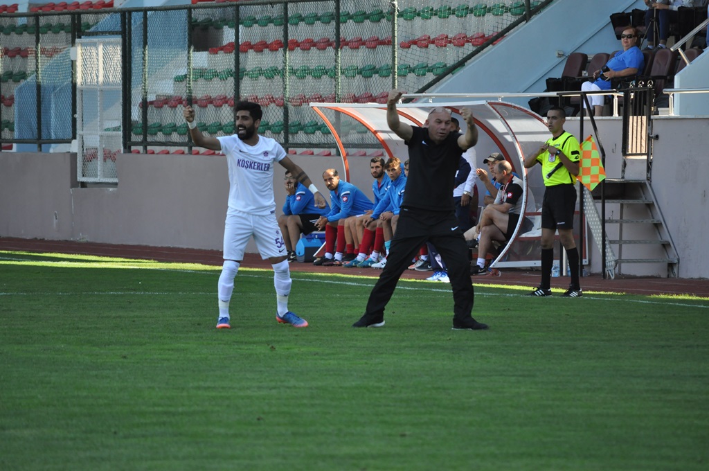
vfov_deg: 4.6
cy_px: 236
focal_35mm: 300
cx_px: 354
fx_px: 5901
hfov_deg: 6.9
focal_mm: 200
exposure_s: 1/640
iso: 800
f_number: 5.6
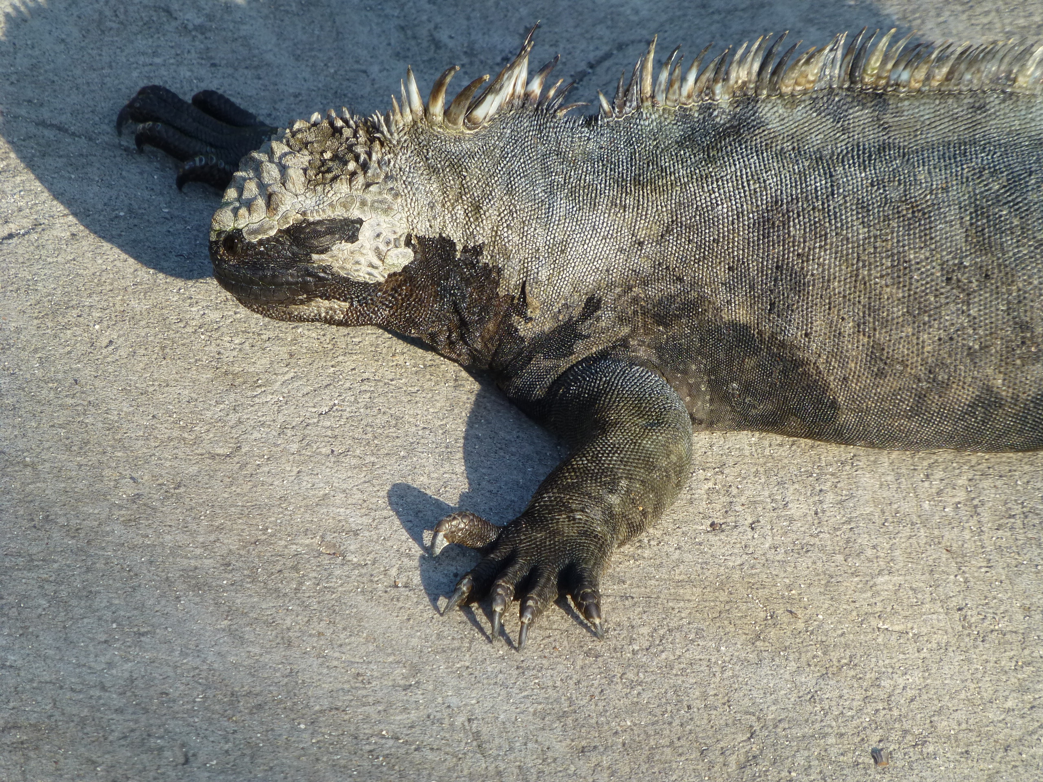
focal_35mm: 289
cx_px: 522
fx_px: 8708
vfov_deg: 5.1
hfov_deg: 6.9
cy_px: 391
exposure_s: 1/160
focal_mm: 51.5
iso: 100
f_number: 5.9
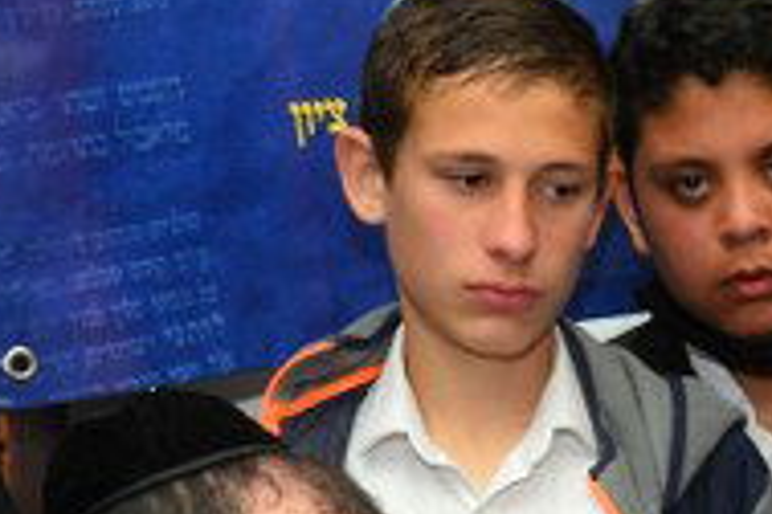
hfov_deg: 12.5
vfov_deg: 8.2
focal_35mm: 161
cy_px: 965
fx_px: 3452
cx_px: 915
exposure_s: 1/80
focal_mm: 38
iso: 1000
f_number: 5
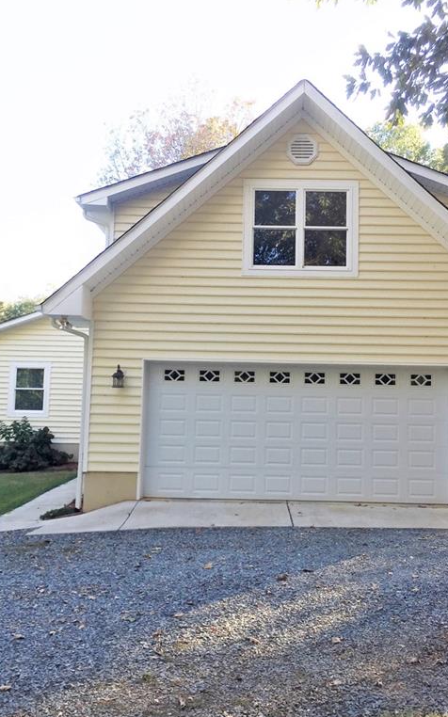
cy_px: 358
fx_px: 606
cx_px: 256
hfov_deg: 40.5
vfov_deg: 61.2
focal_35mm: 31
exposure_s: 1/425
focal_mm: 4.15
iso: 32
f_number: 2.2
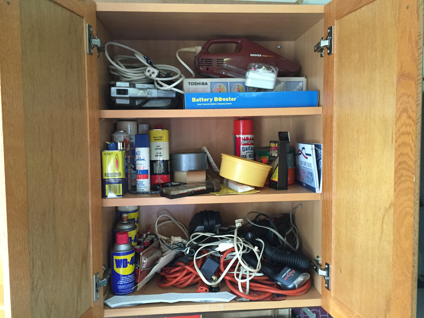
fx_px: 355
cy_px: 159
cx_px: 212
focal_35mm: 29
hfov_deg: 61.7
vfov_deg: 48.2
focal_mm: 4.15
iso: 250
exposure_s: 1/30
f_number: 2.2
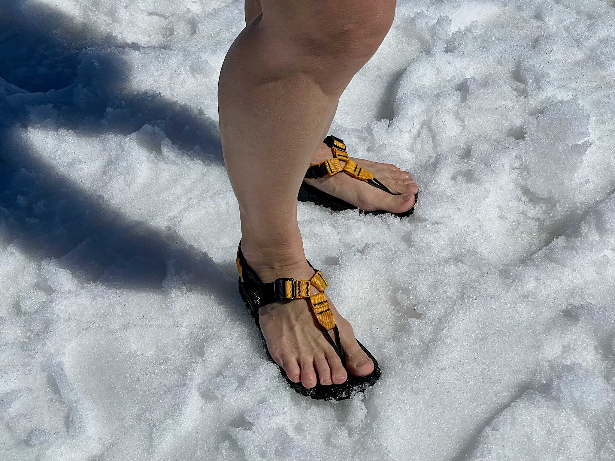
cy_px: 230
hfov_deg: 36.8
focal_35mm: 52
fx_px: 924
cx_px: 308
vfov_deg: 28.0
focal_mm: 6
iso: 32
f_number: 2
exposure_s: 1/11905
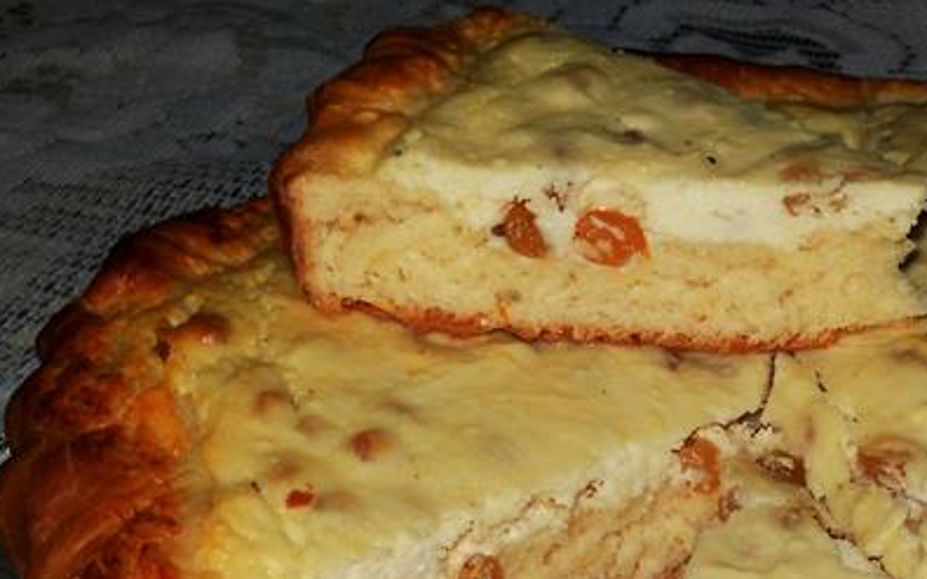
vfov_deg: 16.5
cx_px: 676
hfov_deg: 26.5
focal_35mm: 77
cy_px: 608
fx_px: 1946
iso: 80
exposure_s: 1/30
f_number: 5.5
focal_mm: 6.72
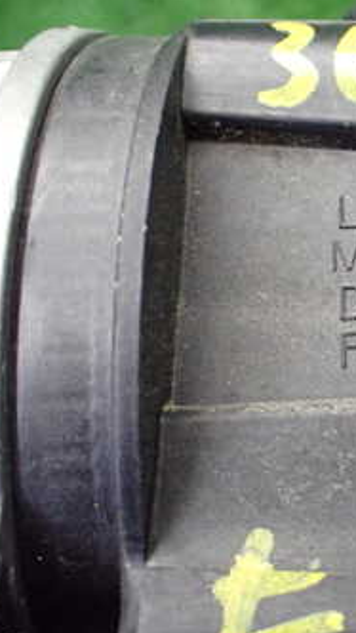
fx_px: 989
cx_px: 543
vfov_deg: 35.4
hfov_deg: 18.1
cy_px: 322
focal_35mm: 59
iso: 640
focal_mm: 5.4
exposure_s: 1/125
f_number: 2.3
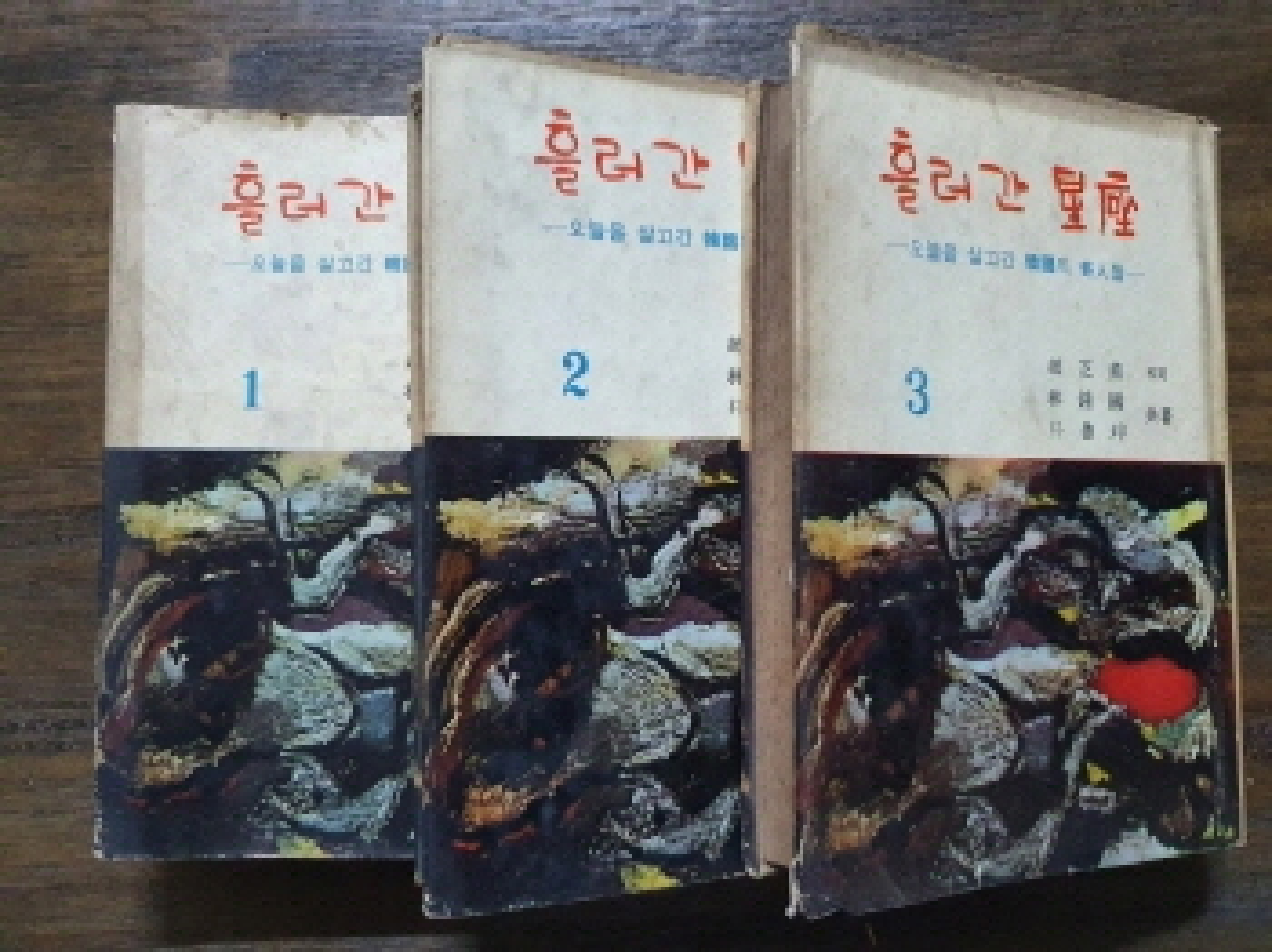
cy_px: 476
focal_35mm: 26
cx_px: 636
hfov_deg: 67.3
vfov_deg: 53.0
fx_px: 955
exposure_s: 1/50
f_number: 1.5
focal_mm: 4.32
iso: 500
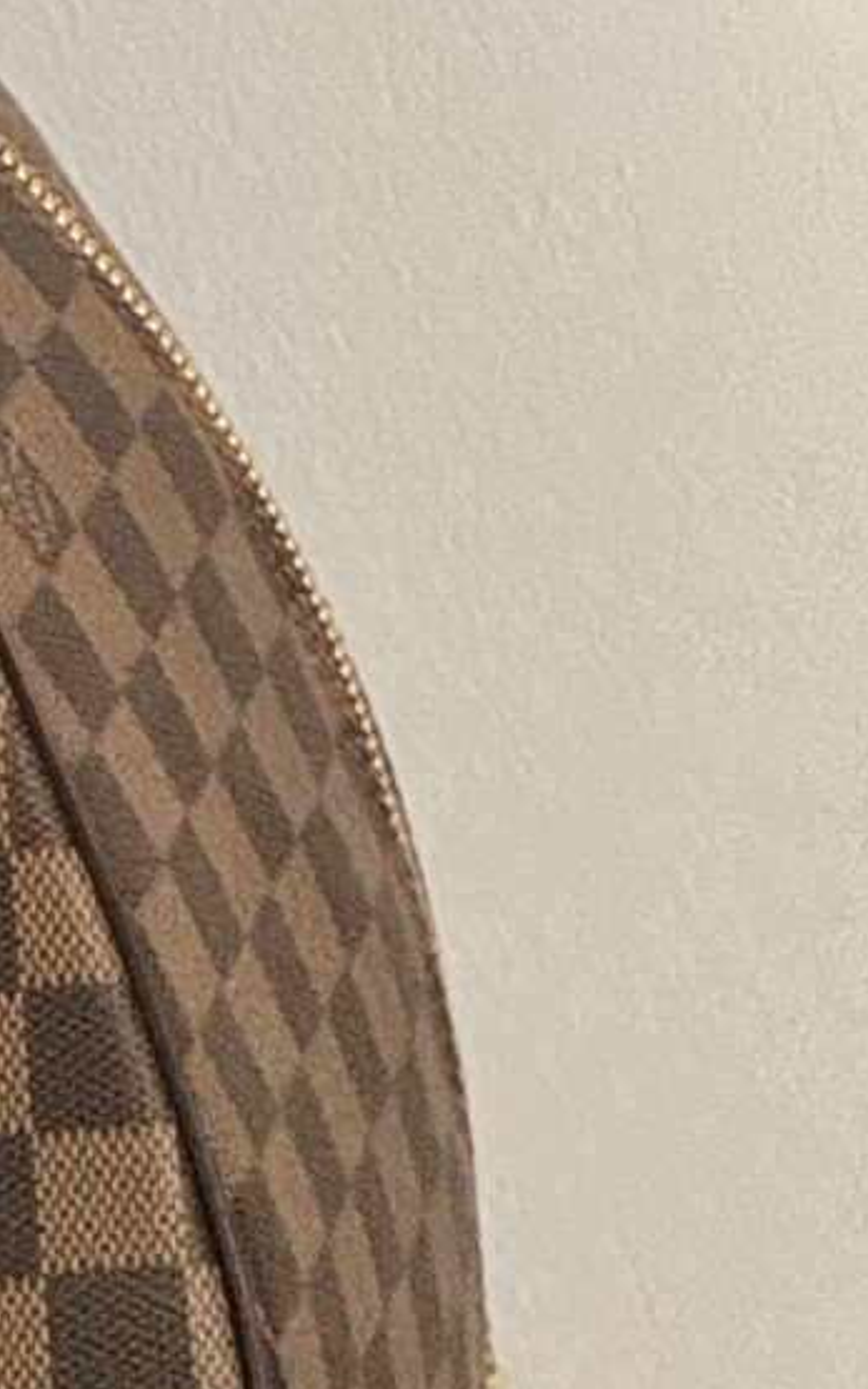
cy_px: 1694
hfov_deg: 2.2
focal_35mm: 587
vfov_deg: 3.6
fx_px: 22212
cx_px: -1486
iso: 400
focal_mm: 15.66
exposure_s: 1/60
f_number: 2.8
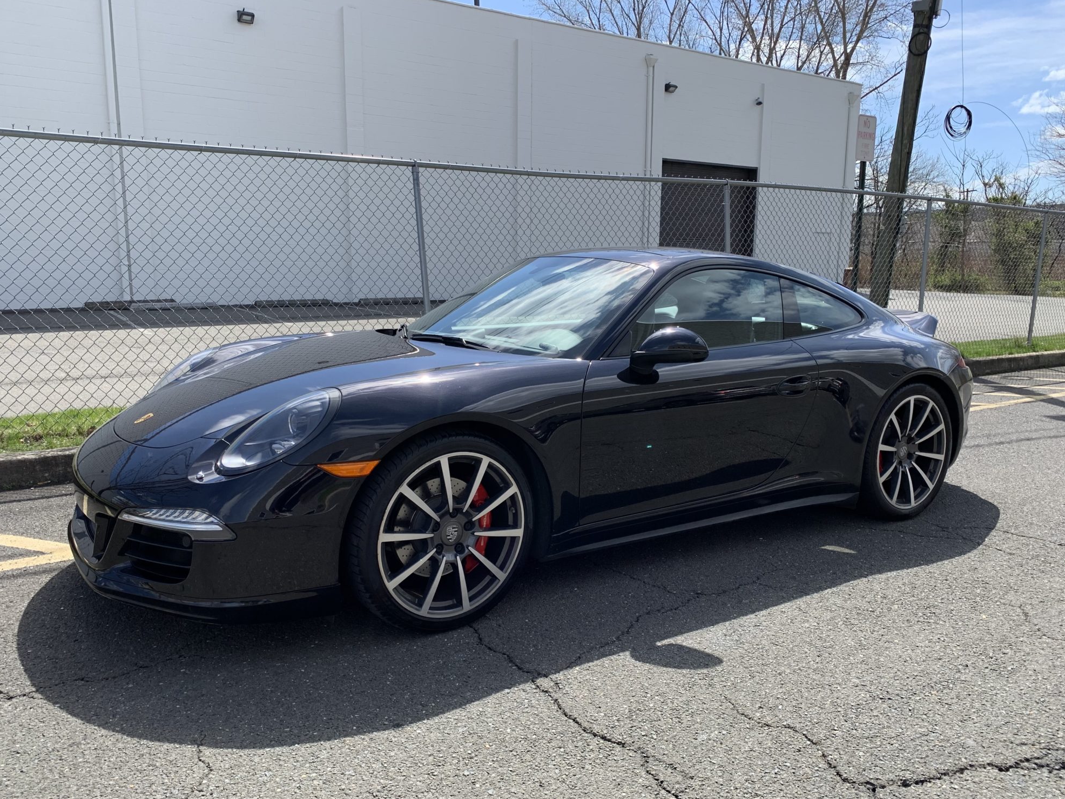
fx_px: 831
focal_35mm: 27
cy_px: 412
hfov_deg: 65.3
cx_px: 534
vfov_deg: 51.3
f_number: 1.8
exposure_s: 1/1332
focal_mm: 4.25
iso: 25
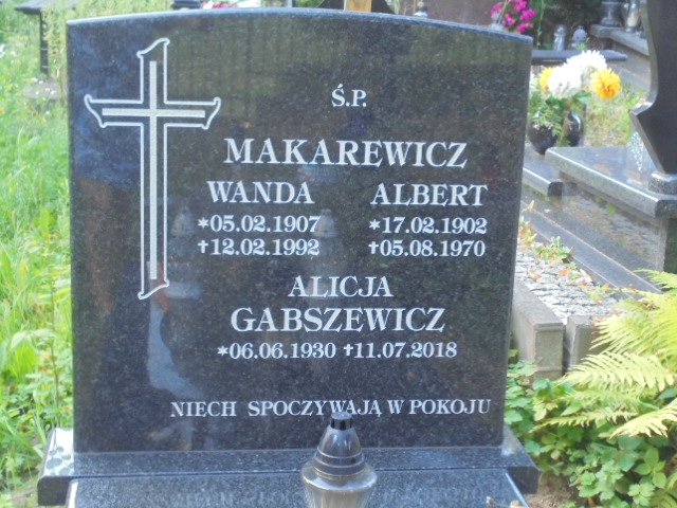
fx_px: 1095
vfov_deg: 26.1
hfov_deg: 34.3
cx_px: 338
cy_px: 254
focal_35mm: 56
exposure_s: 1/25
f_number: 5.2
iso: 400
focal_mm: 10.1
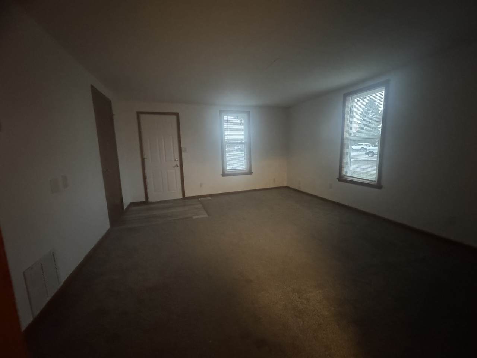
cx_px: 238
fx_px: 193
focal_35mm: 14
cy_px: 179
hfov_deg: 102.1
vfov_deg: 85.7
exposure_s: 1/36
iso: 1600
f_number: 2.2
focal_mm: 2.22
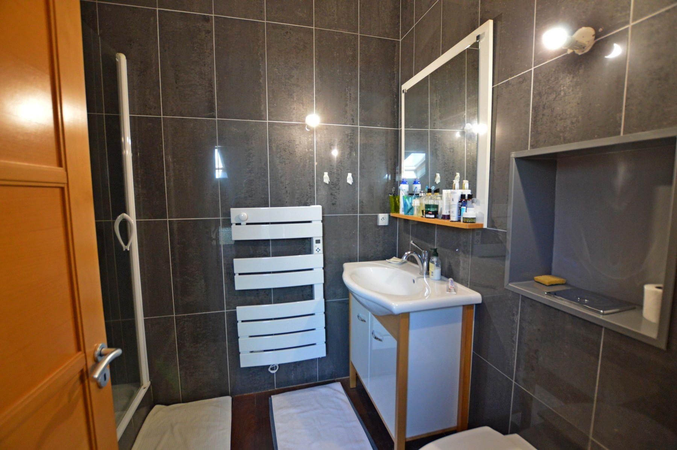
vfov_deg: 77.2
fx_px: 282
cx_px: 338
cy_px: 225
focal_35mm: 15
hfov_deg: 100.4
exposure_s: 1/60
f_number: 3.5
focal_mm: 10
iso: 1800
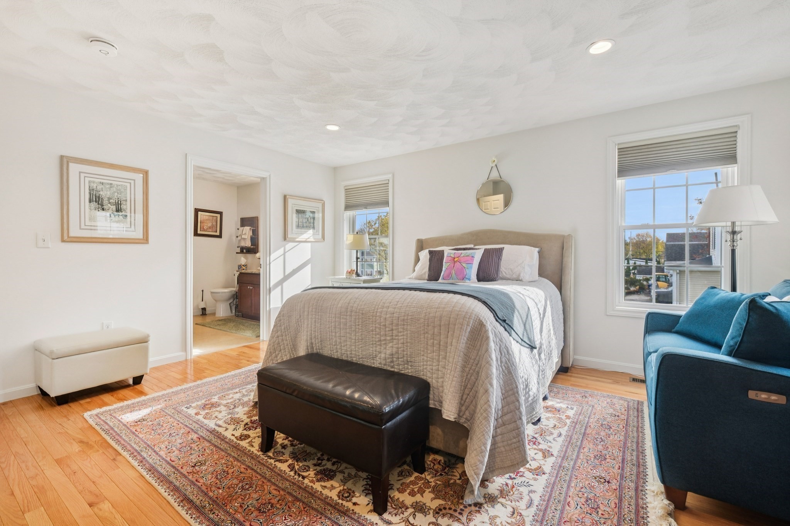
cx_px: 395
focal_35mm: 15
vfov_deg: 77.3
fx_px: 329
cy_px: 263
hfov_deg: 100.4
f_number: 5.6
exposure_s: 1/50
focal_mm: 10
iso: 320
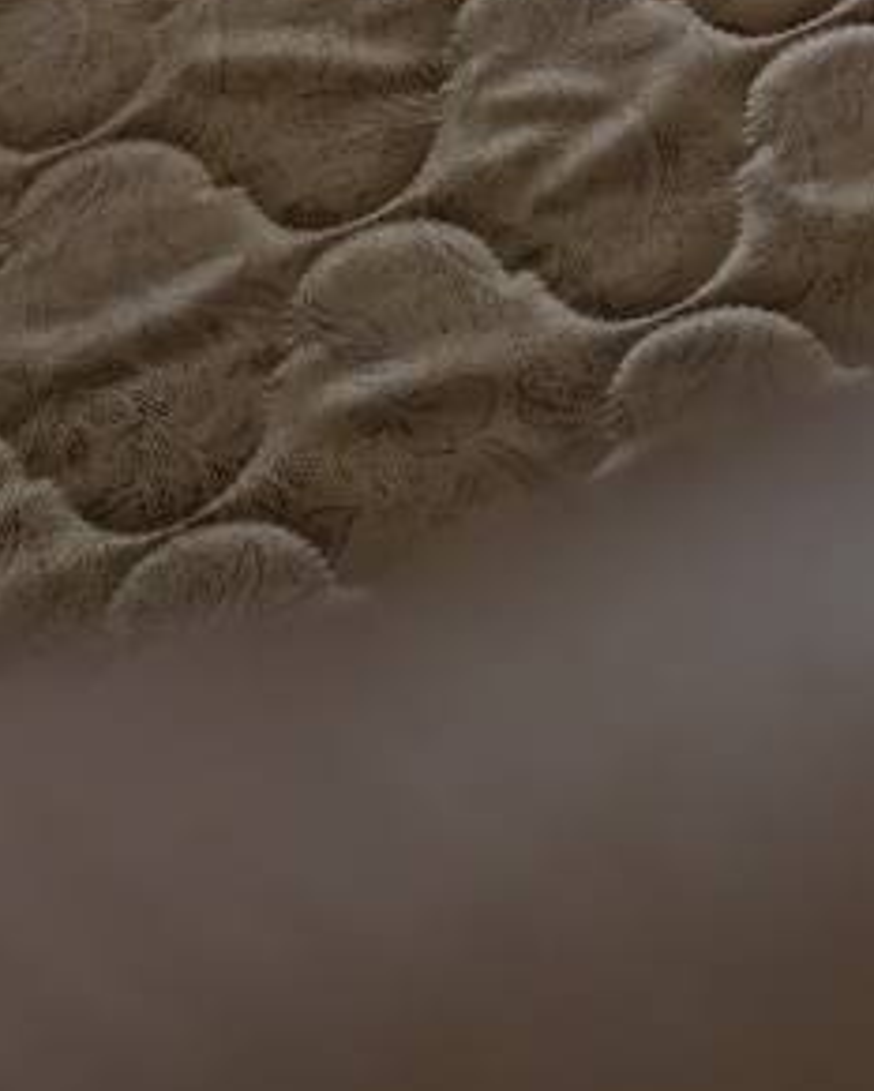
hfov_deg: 16.5
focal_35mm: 93
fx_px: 3005
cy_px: -875
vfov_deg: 17.0
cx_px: 473
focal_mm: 4.84
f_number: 1.8
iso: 1250
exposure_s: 1/25
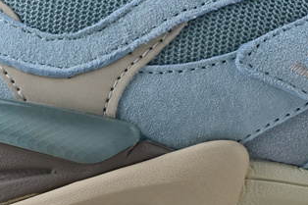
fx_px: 1495
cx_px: 345
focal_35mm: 175
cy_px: 83
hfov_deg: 11.6
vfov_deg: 7.8
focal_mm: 30.5
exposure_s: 1/20
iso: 100
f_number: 10
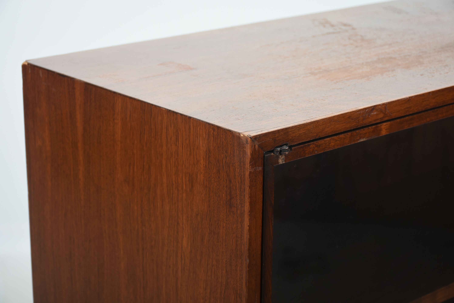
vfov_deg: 16.3
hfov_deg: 24.2
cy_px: 152
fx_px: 1060
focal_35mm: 84
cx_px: 227
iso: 200
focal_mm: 56
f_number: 6.3
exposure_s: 1/200
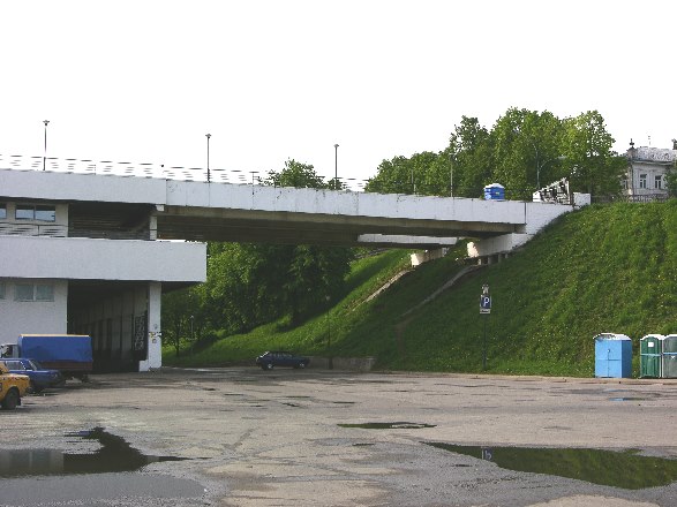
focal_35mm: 50
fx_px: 978
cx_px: 338
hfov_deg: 38.2
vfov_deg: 29.1
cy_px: 254
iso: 50
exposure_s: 1/92.1
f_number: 7.6
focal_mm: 12.7
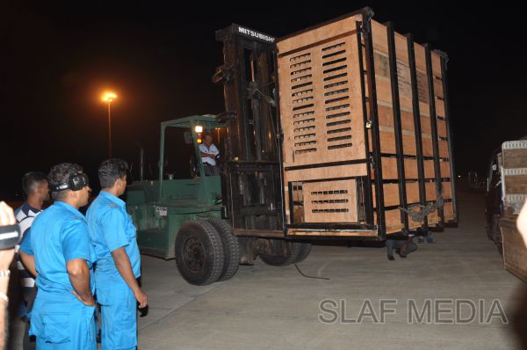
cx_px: 264
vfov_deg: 41.6
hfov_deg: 59.6
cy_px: 175
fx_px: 460
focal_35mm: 32
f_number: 3.8
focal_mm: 21
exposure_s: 1/30
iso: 200
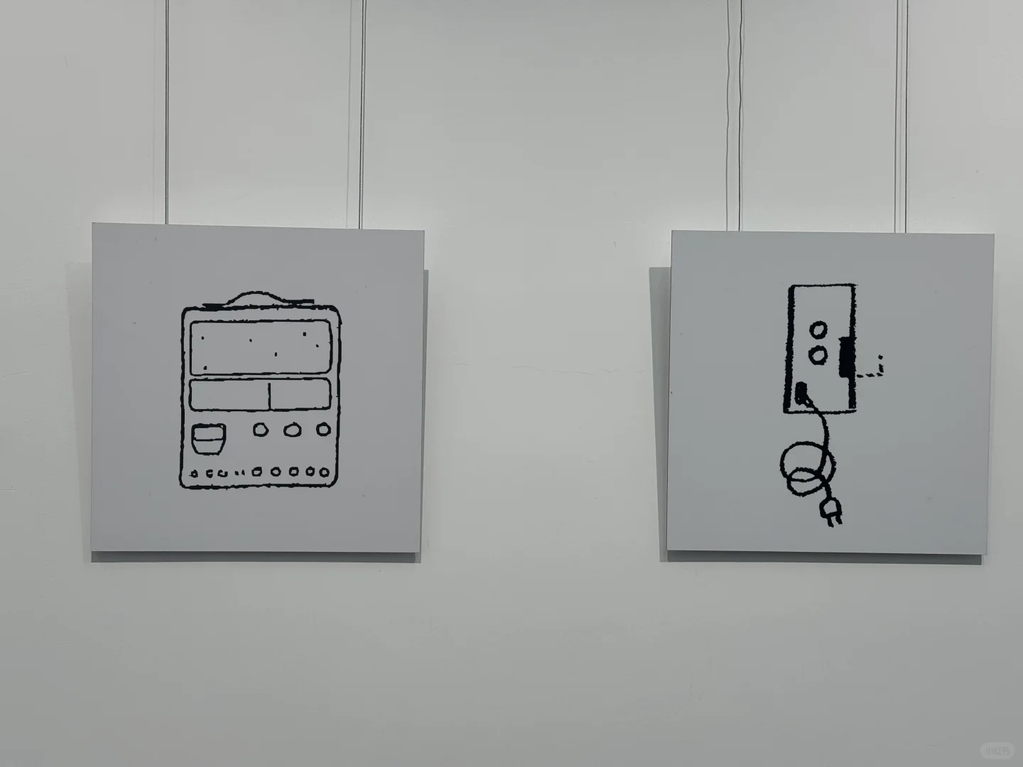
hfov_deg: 39.7
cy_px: 384
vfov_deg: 30.3
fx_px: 1419
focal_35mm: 48
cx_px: 512
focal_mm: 6.76
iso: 64
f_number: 1.78
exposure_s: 1/282
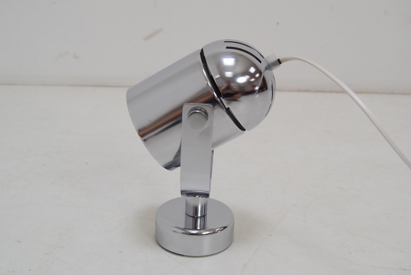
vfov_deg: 29.0
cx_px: 206
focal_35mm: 46
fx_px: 531
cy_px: 138
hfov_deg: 42.3
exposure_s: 1/200
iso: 1600
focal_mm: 31
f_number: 7.1
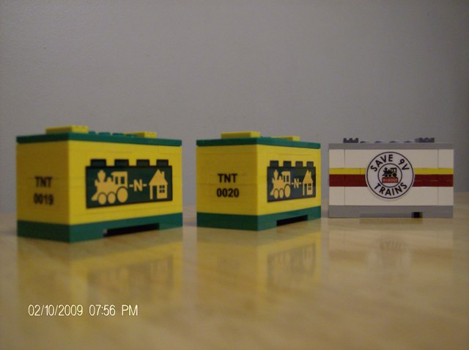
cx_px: 234
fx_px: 487
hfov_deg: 51.5
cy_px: 175
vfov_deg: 39.5
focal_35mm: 36
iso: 200
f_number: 2.8
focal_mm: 6
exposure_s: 1/24.3
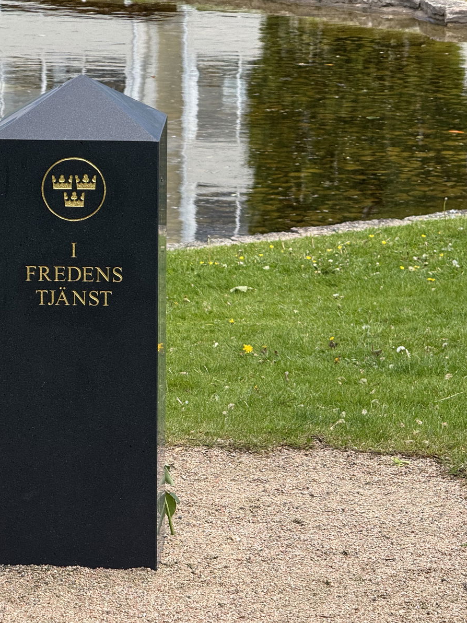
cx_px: 64
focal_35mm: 161
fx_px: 2898
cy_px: 312
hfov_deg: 9.2
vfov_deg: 12.3
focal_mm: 15.66
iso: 50
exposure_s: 1/423
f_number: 2.8
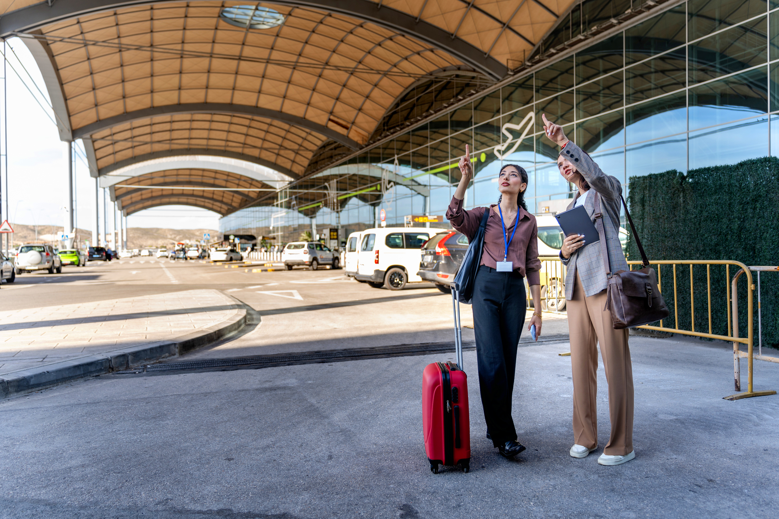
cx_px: 390
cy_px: 260
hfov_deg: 65.5
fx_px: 606
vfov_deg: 46.4
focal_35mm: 28
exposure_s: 1/200
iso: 50
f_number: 2.8
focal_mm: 28
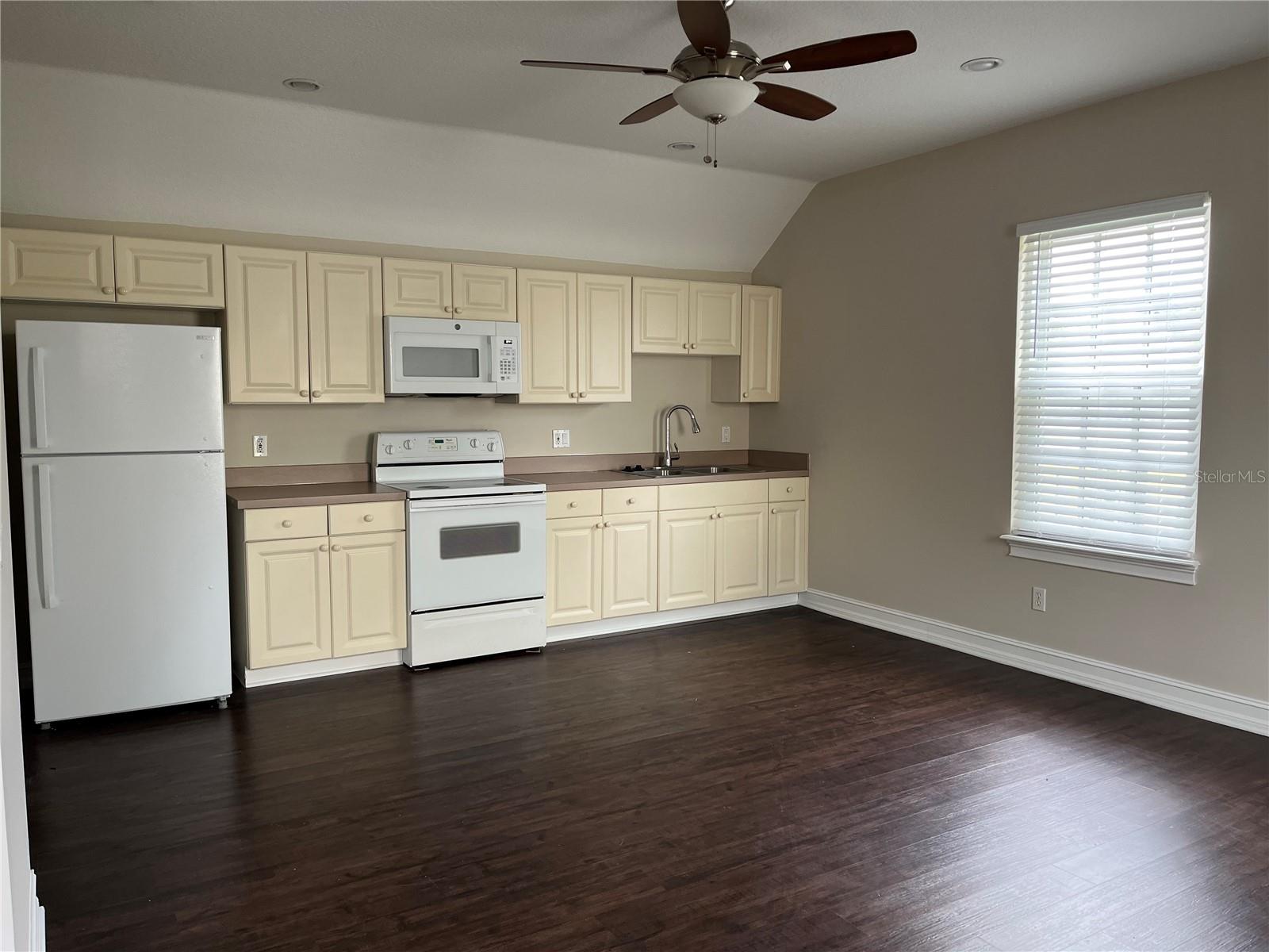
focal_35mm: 26
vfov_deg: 53.1
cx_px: 634
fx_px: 953
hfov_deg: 67.3
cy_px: 476
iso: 80
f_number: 1.6
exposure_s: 1/60
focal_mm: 5.1
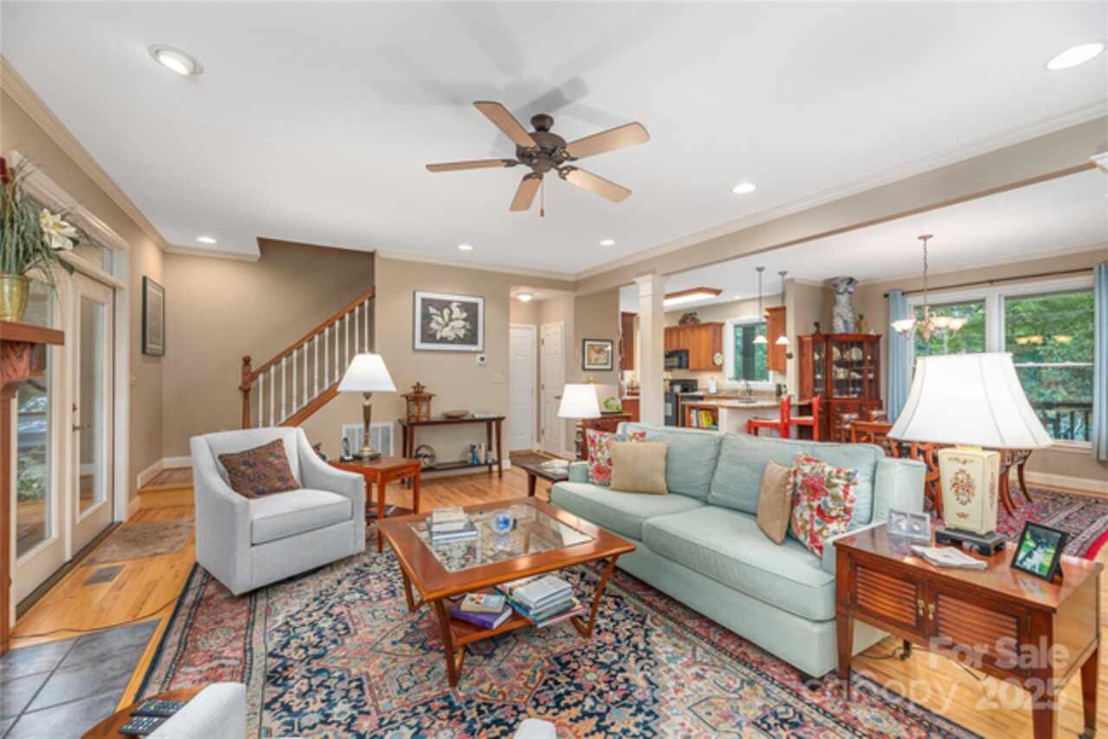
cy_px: 370
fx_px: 431
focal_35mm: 14
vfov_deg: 81.2
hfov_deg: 104.2
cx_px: 554
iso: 320
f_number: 7.1
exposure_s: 1/50
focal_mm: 14
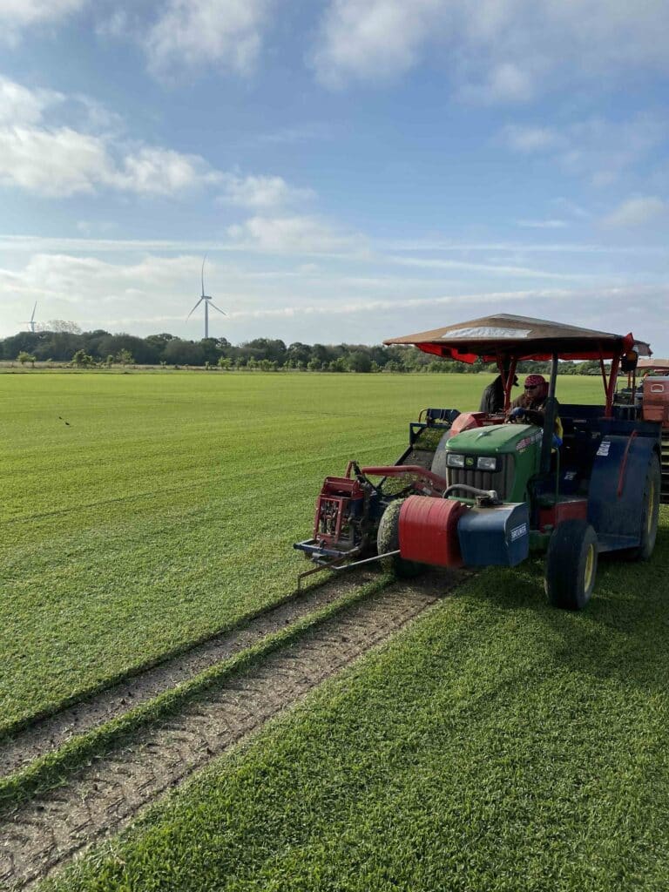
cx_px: 334
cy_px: 446
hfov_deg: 53.1
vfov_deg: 67.3
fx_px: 670
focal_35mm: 26
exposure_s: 1/4132
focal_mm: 4.25
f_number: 1.8
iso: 32
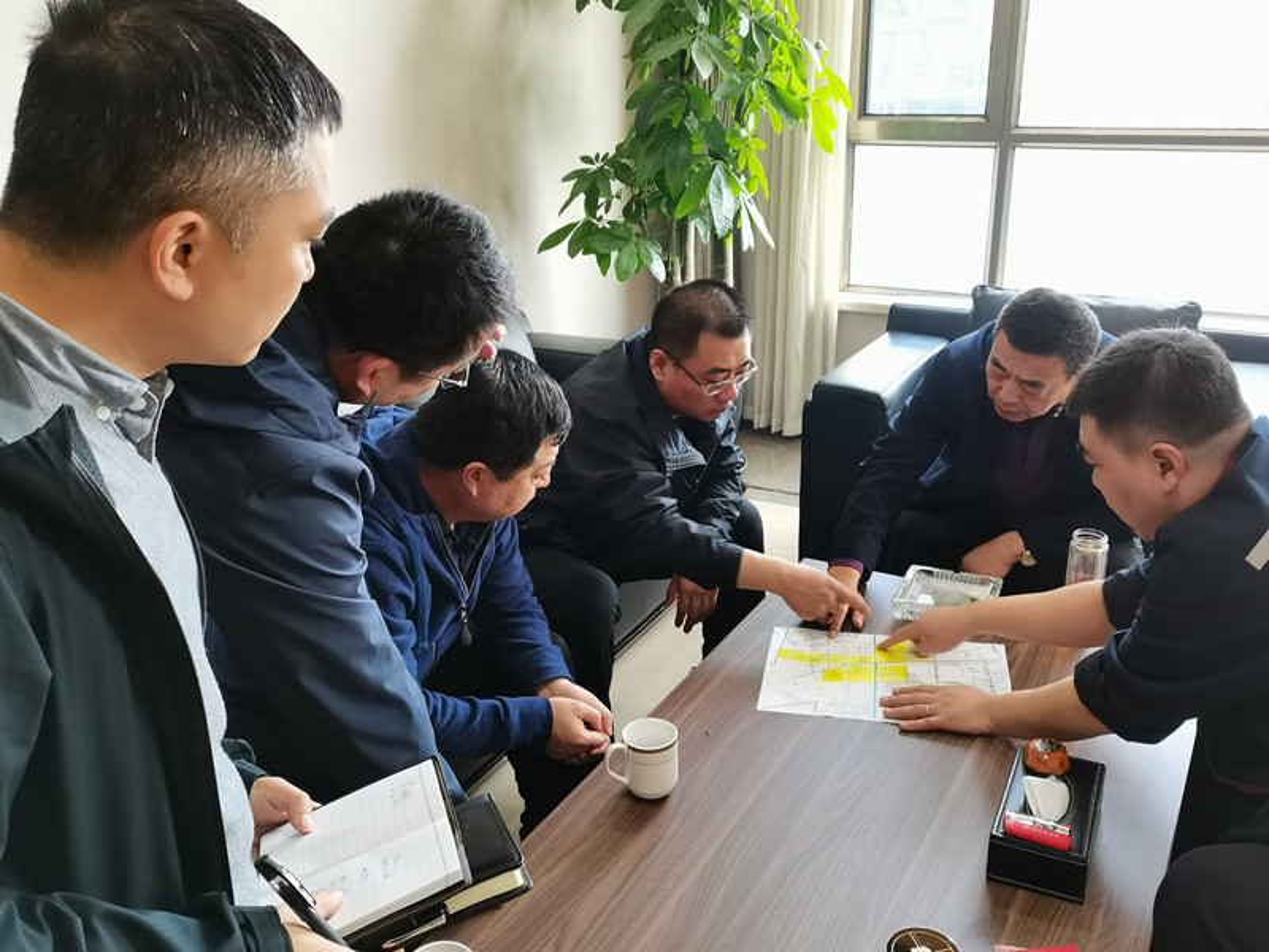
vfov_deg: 44.2
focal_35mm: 32
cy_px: 476
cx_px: 634
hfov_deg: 56.8
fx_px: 1173
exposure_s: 1/50
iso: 160
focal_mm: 5.58
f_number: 1.8
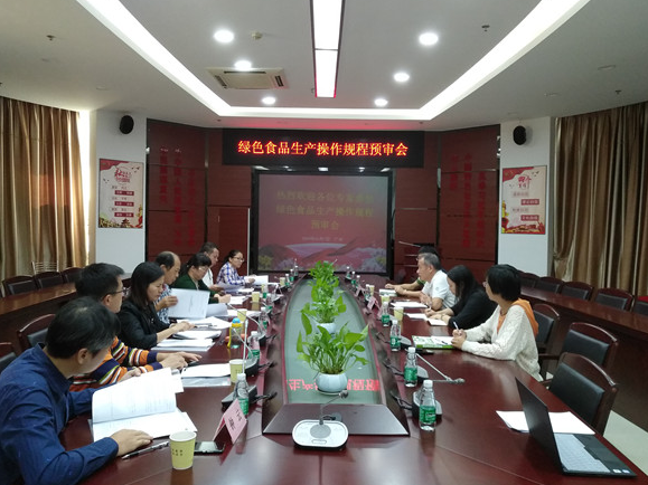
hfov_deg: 63.5
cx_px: 325
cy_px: 235
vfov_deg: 49.7
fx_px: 524
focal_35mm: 28
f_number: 2
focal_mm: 3.66
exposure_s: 1/30
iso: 500
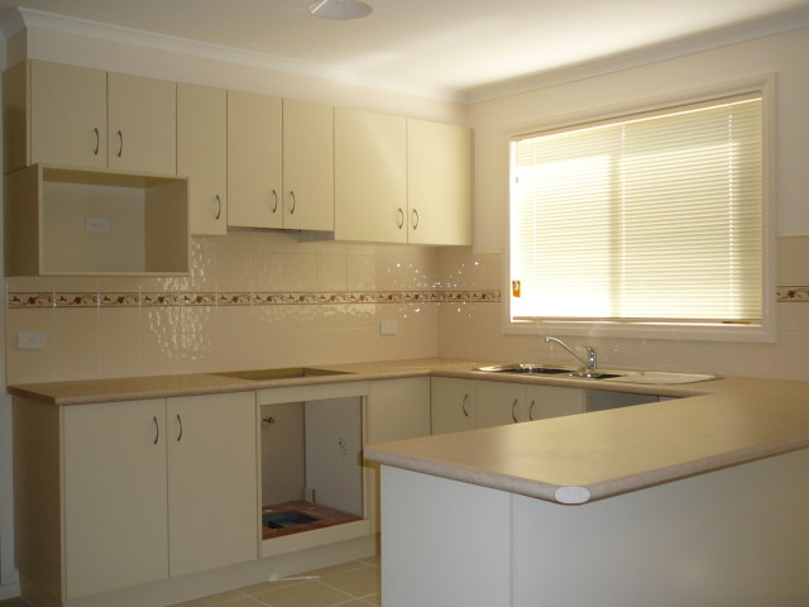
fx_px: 911
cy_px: 304
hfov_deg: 47.9
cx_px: 404
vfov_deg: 36.8
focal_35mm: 39
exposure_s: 1/60
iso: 80
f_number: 3
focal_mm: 5.8
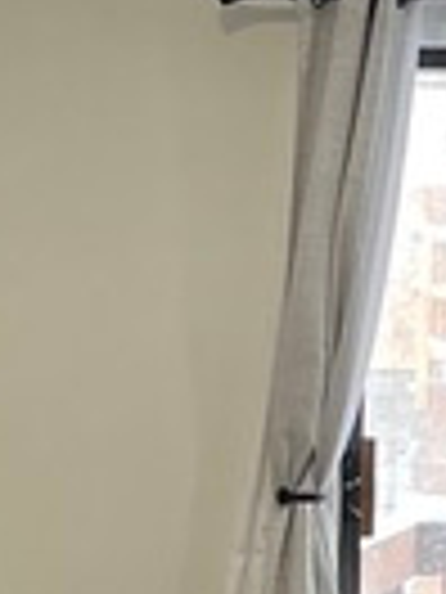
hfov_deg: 7.3
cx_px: 622
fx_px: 3470
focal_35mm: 202
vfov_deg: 9.8
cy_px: 261
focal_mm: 5.1
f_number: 1.6
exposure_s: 1/120
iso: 100
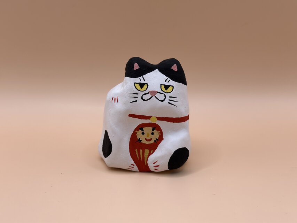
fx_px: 412
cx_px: 148
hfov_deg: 39.7
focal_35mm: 48
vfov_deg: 30.3
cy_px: 112
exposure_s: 1/347
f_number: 1.78
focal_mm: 6.86
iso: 80
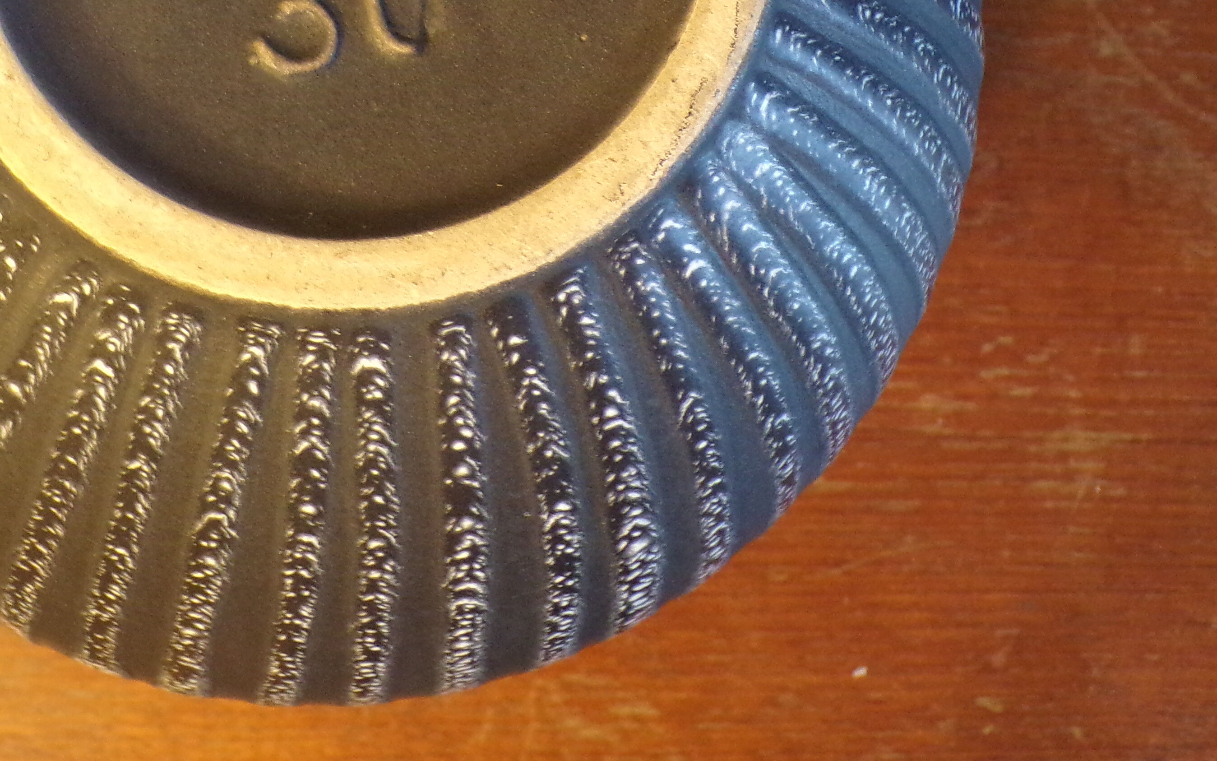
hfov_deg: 30.3
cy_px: 19
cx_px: 369
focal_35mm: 67
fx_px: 2222
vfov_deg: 18.9
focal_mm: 6.6
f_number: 3.3
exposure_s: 1/17
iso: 269
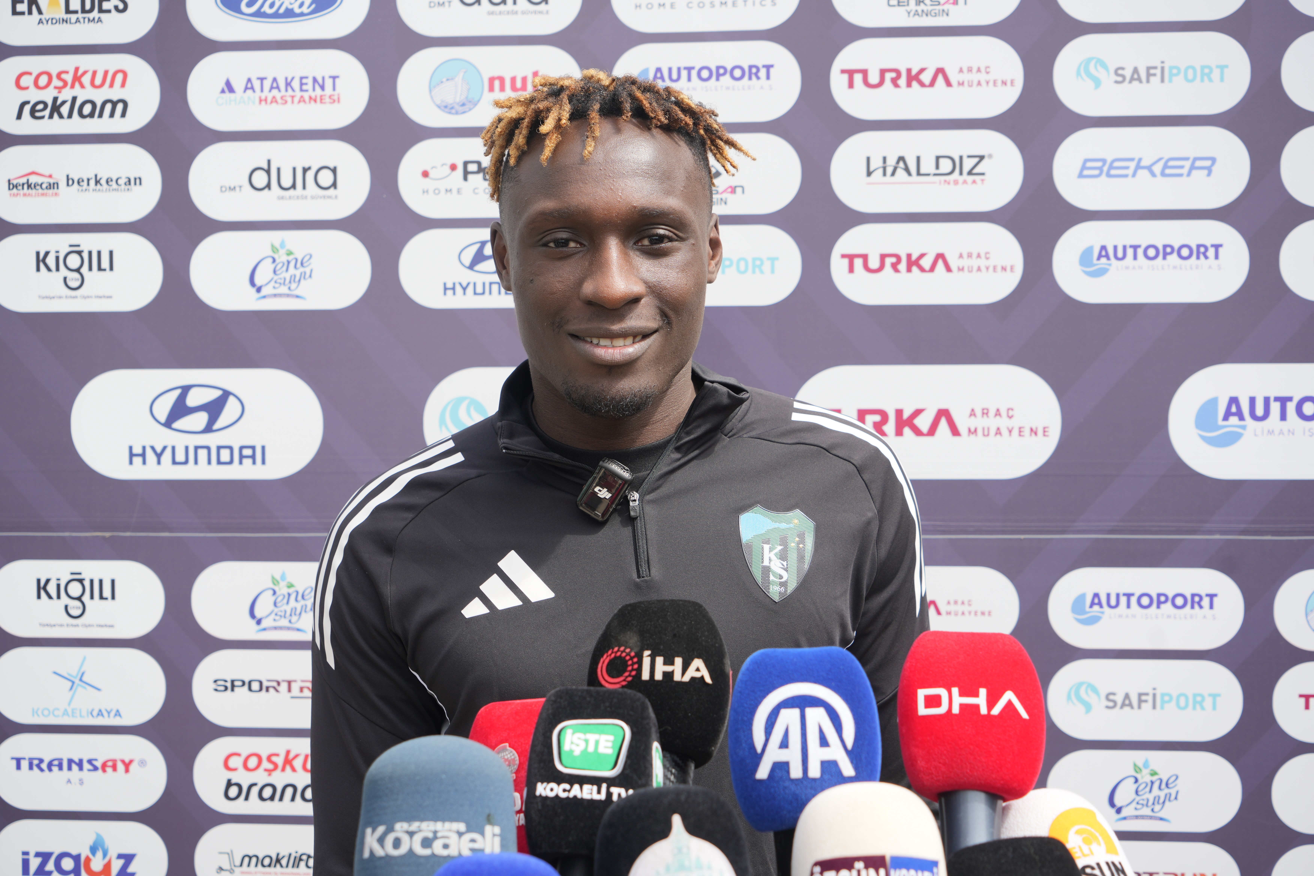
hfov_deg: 39.6
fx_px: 1825
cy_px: 438
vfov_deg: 27.0
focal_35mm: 50
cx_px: 657
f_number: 5.6
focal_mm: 50
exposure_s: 1/250
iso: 100
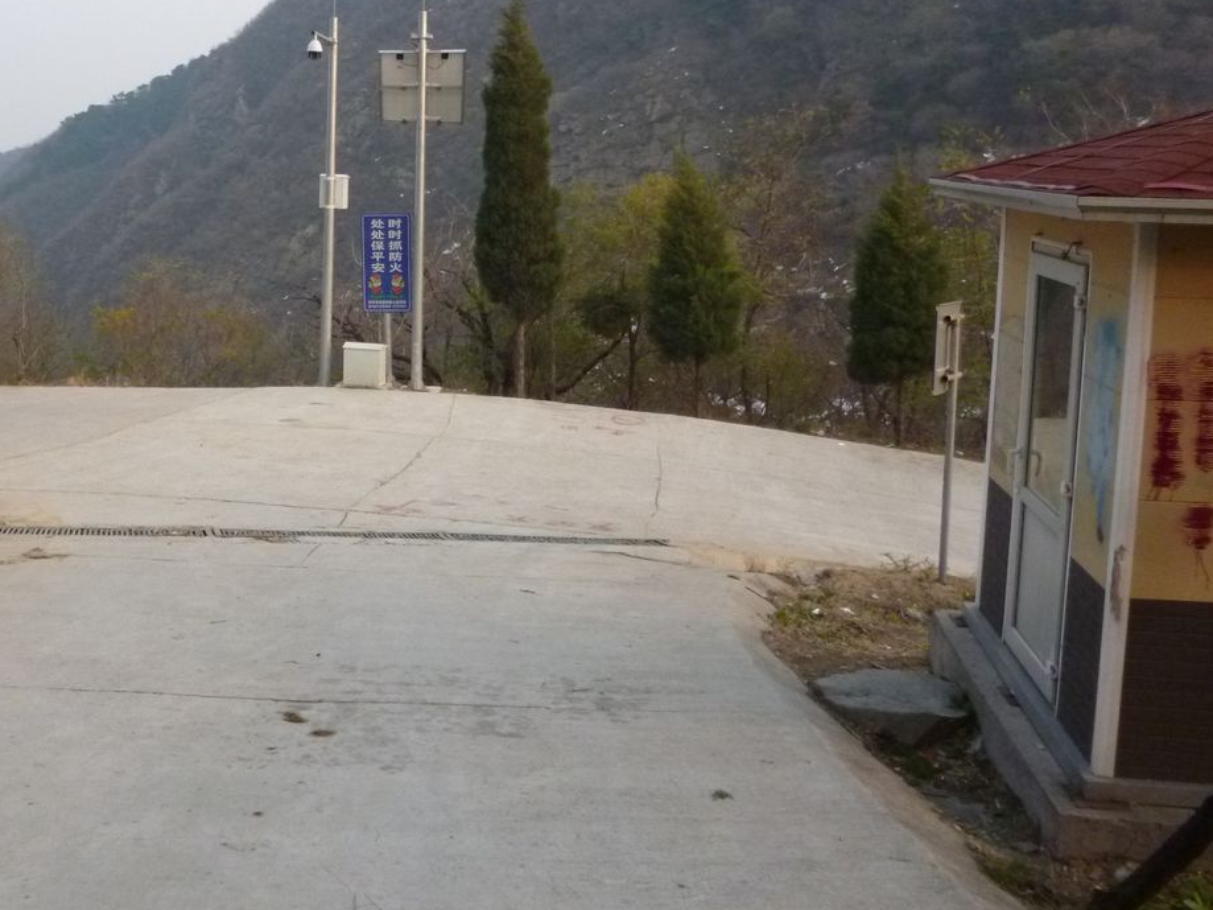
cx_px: 405
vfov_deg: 36.5
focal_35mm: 39
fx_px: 1366
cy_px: 322
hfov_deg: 47.1
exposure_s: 1/500
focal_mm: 5
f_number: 3.1
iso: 400
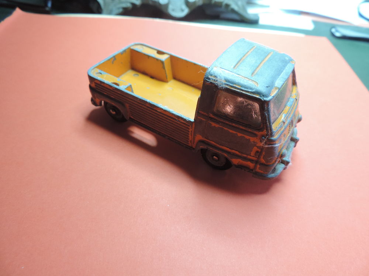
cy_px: 138
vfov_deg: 56.8
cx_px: 184
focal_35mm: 24
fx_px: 256
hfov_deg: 71.6
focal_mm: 4.3
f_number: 3
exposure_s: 1/30
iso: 400
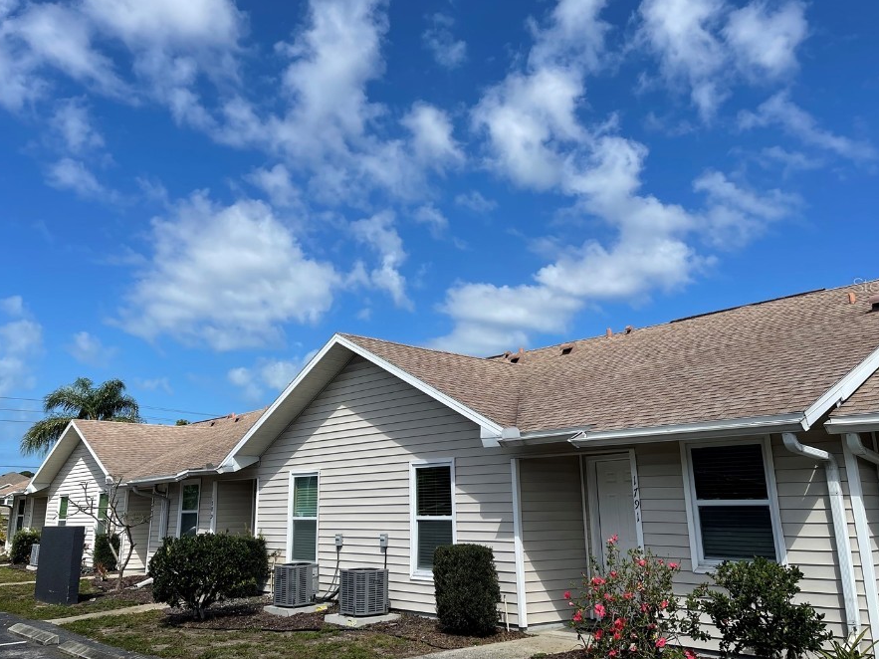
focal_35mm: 29
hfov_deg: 61.7
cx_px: 437
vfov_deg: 48.1
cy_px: 285
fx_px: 736
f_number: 1.6
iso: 32
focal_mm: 5.1
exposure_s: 1/5376
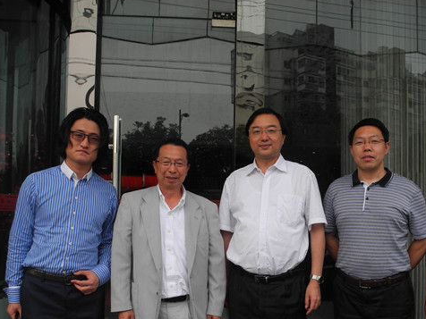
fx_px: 492
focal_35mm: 40
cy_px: 219
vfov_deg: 35.5
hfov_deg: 46.4
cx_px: 266
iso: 100
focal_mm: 6
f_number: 3.2
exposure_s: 1/800
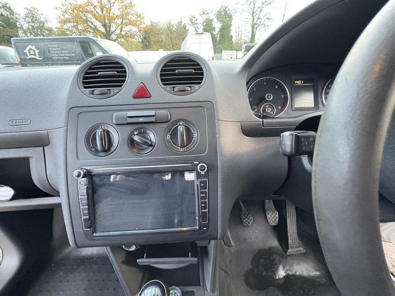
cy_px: 148
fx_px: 160
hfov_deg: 102.1
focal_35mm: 14
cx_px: 198
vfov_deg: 85.7
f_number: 2.2
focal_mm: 2.22
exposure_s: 1/60
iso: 640
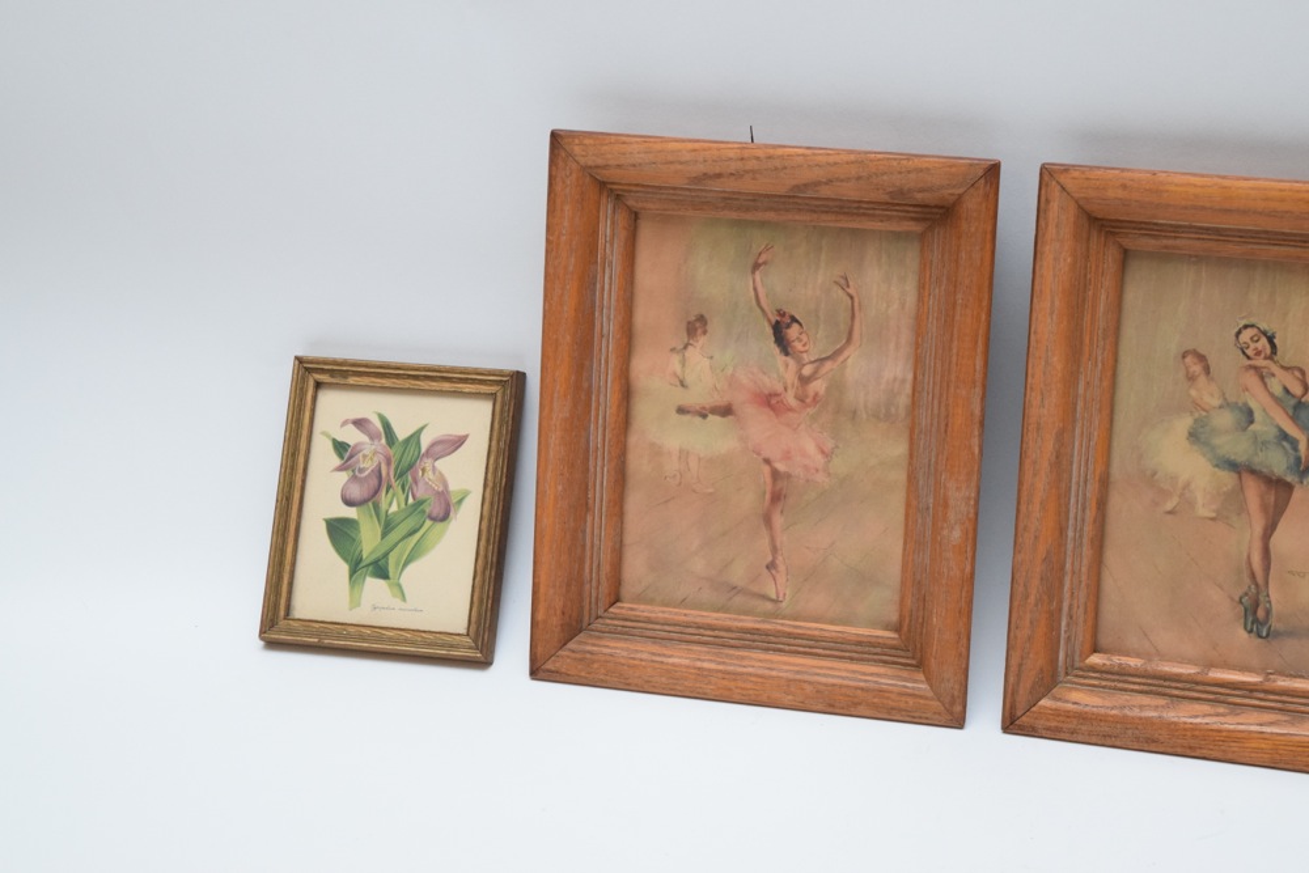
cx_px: 654
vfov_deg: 16.6
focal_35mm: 82
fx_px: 3000
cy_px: 436
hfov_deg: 24.6
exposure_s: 1/60
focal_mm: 55
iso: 2000
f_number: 5.6
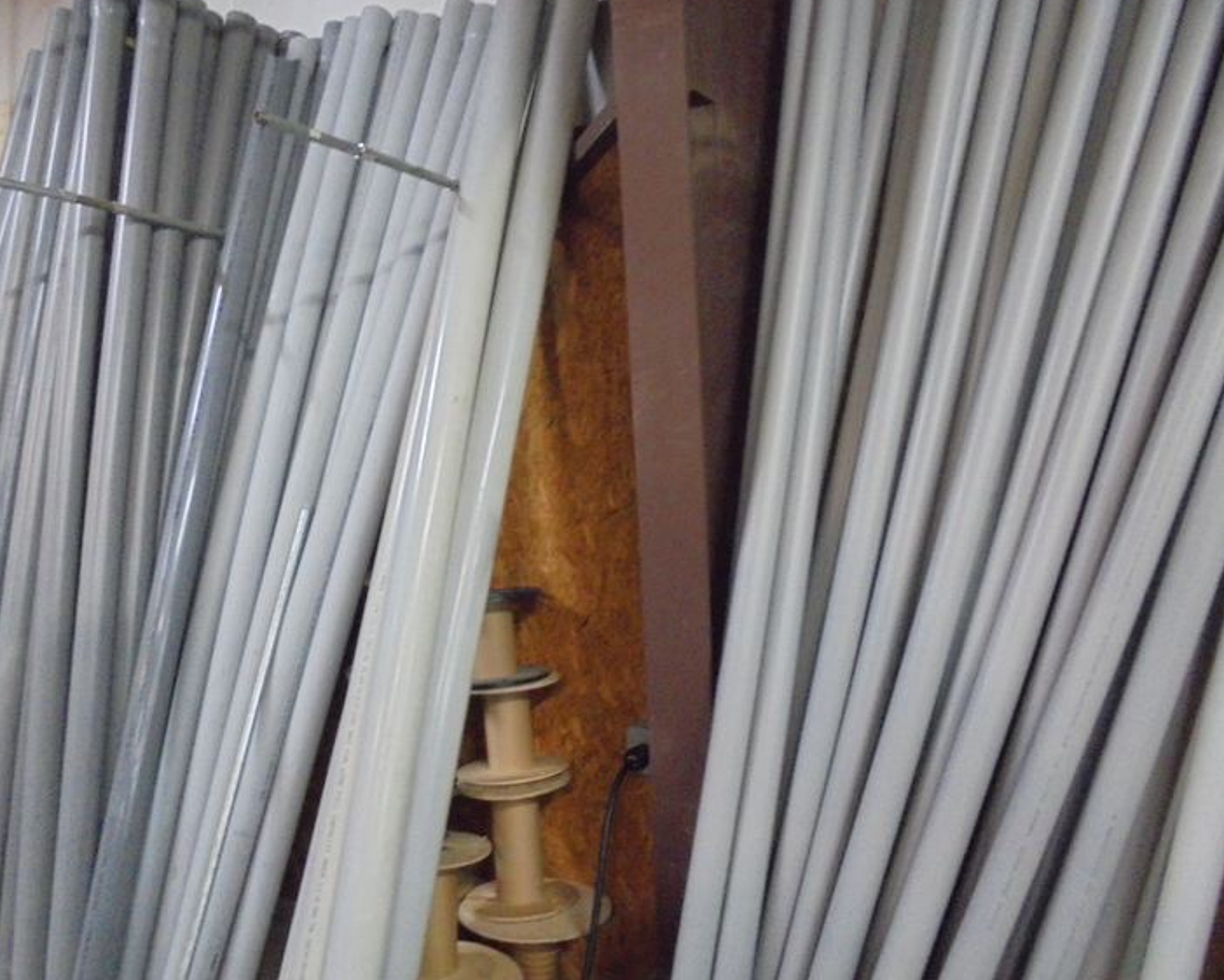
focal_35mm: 28
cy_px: 480
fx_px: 1014
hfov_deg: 62.2
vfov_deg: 51.5
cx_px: 577
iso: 800
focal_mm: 4.6
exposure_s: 1/10
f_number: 3.5
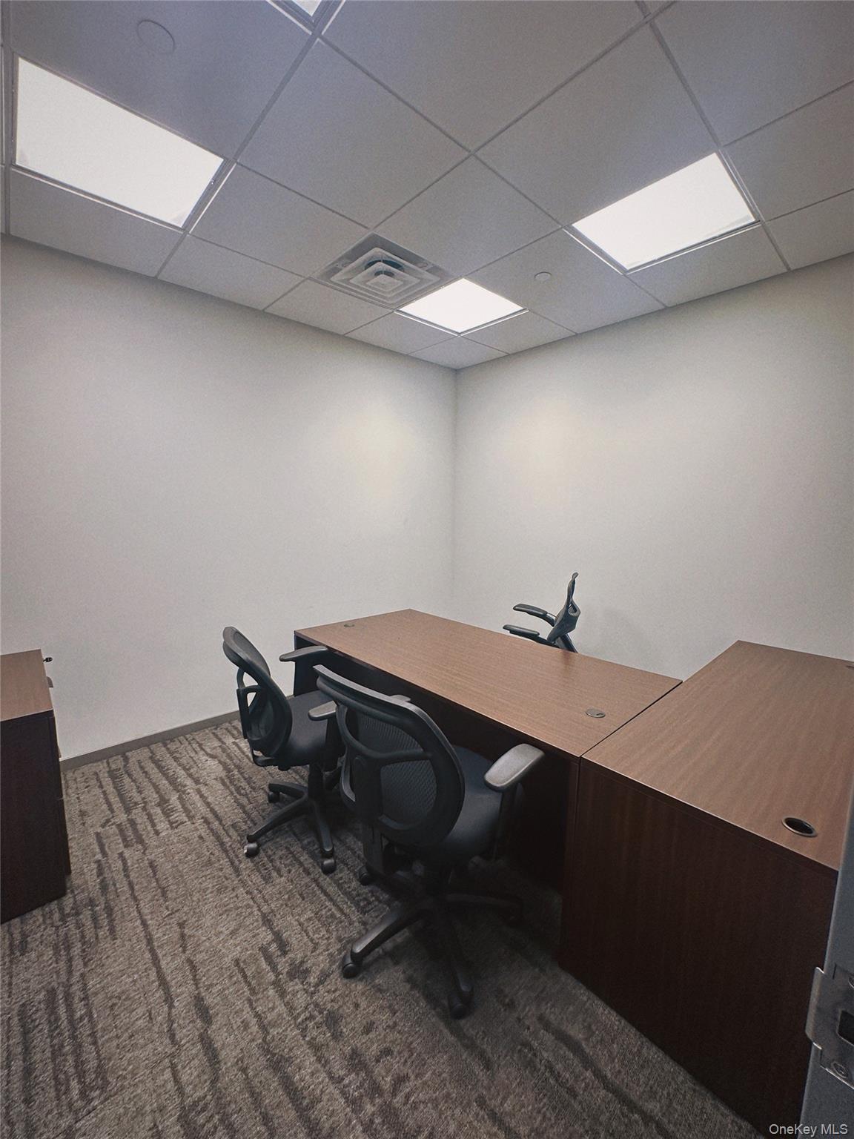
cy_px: 570
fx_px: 461
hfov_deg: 85.7
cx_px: 427
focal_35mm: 14
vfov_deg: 102.1
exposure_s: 1/120
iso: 200
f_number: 2.2
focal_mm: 2.22
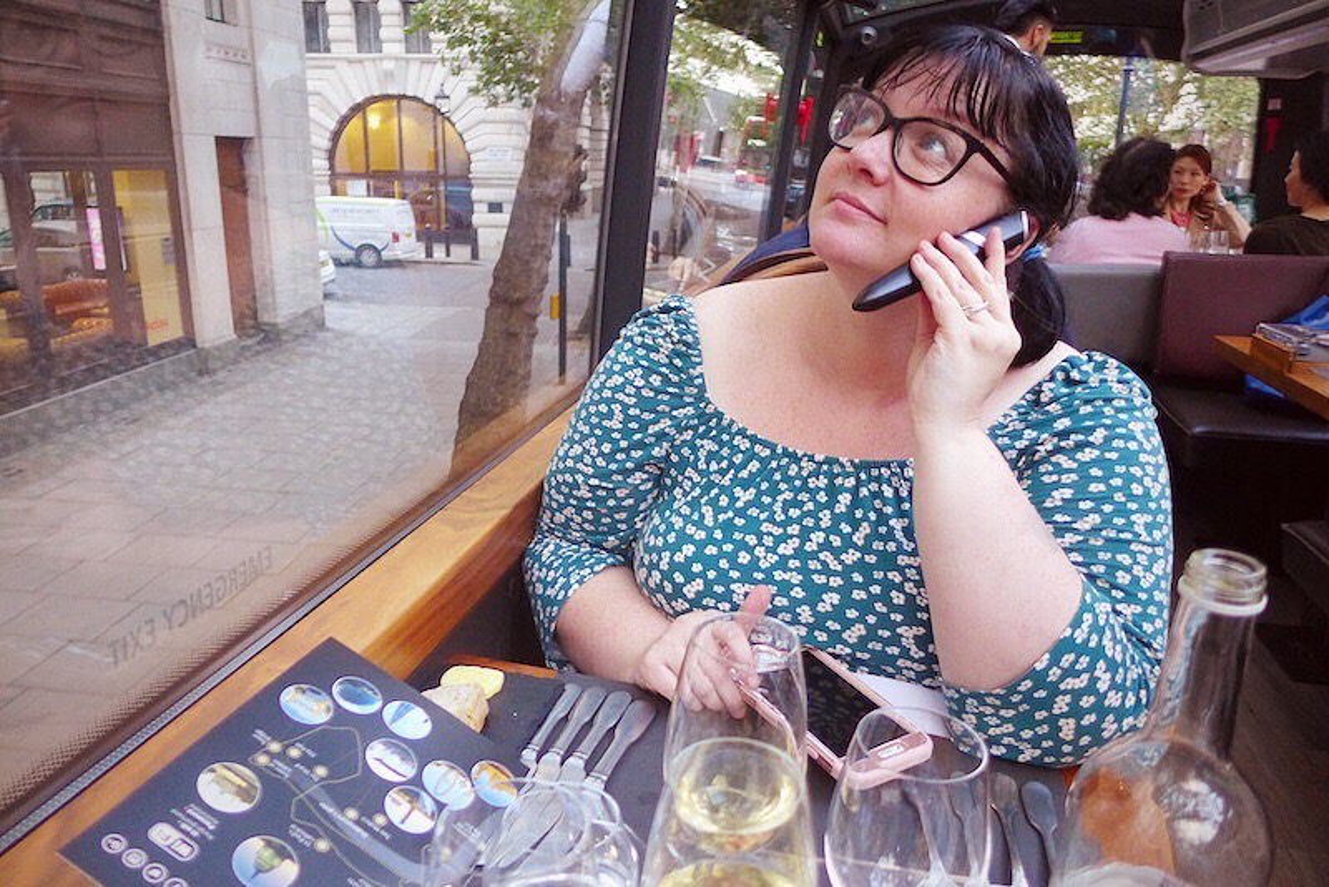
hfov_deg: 71.5
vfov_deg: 51.3
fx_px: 923
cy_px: 444
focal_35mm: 25
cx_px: 664
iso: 640
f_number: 1.4
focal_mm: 4.7
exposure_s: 1/125
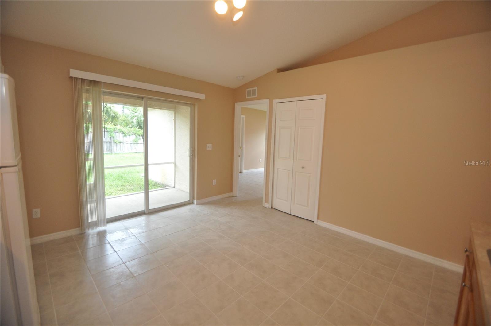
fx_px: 204
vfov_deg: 77.2
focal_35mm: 15
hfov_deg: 100.5
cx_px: 246
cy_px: 163
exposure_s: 1/60
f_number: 4
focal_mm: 10
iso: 640
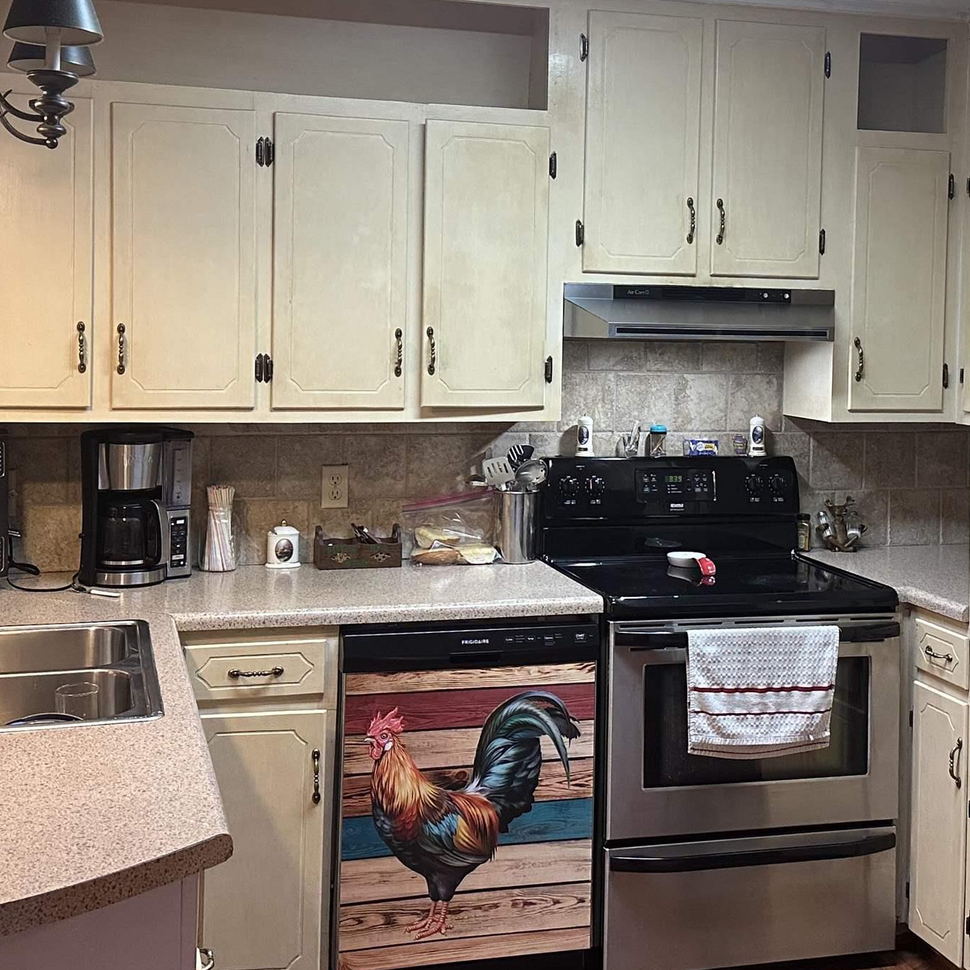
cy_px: 361
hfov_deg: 35.3
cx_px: 552
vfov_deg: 35.2
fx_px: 1522
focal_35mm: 48
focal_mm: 6.86
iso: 250
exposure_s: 1/60
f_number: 1.78
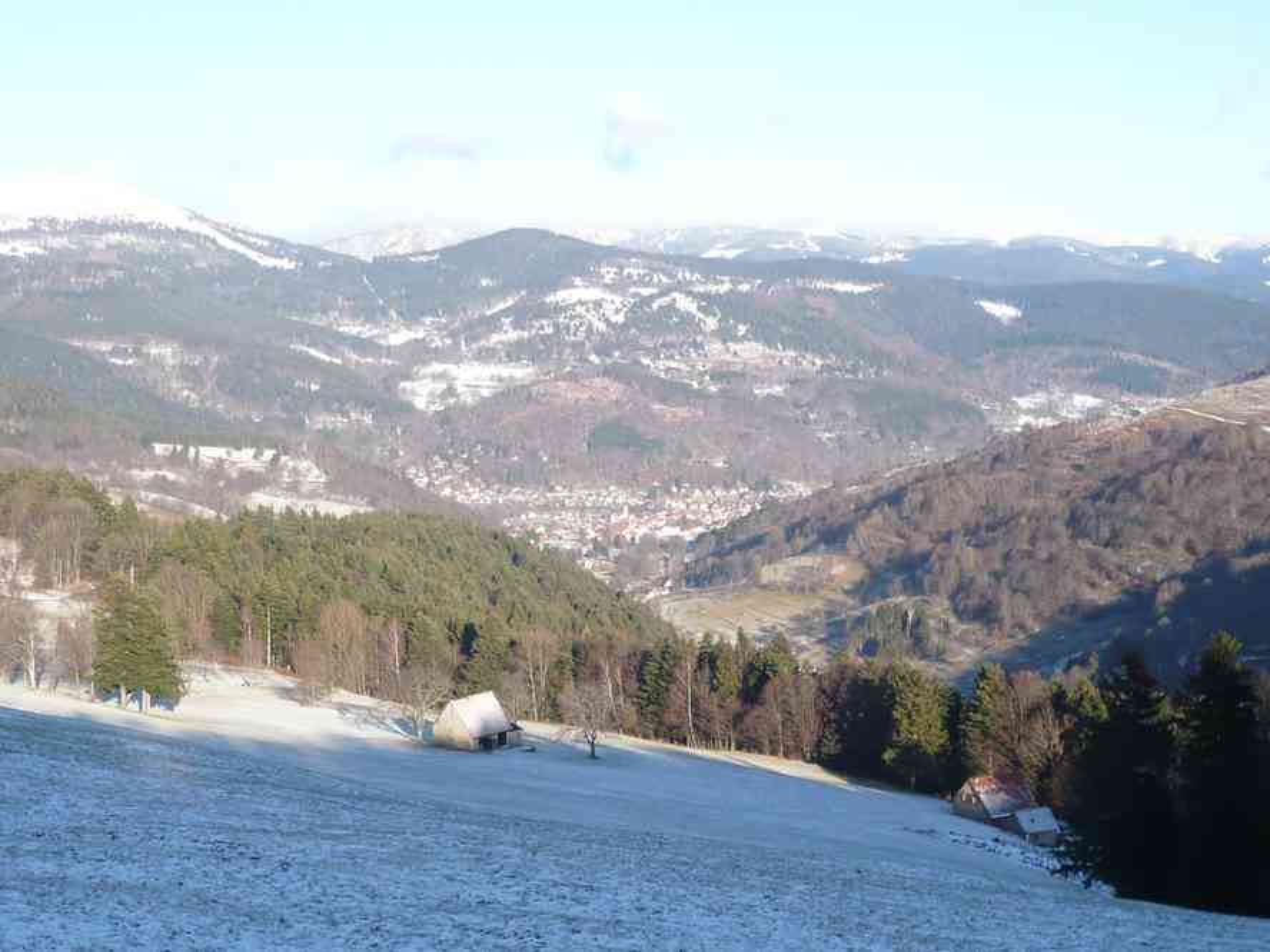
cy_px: 476
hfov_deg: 32.2
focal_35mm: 60
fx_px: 2201
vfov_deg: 24.4
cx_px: 635
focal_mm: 6.6
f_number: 3
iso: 100
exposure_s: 1/640
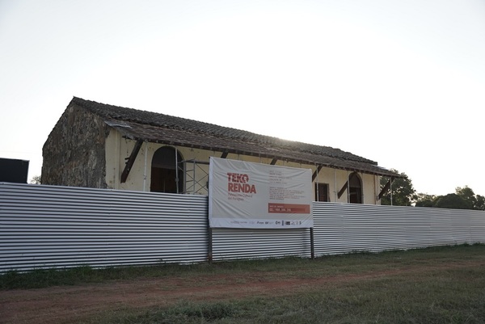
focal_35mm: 33
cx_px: 242
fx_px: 442
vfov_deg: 40.3
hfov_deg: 57.5
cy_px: 162
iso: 320
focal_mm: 32.8
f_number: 2.8
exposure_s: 1/1600
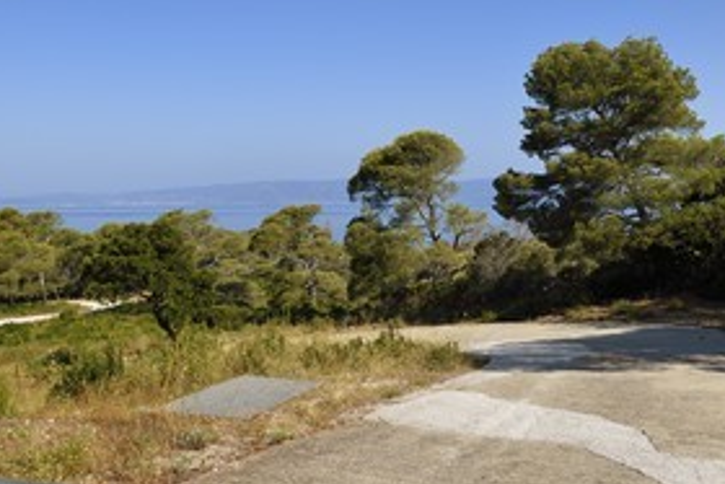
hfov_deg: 53.0
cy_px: 194
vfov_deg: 36.8
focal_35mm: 36
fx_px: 725
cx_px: 404
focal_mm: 24
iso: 200
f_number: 9
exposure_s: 1/500
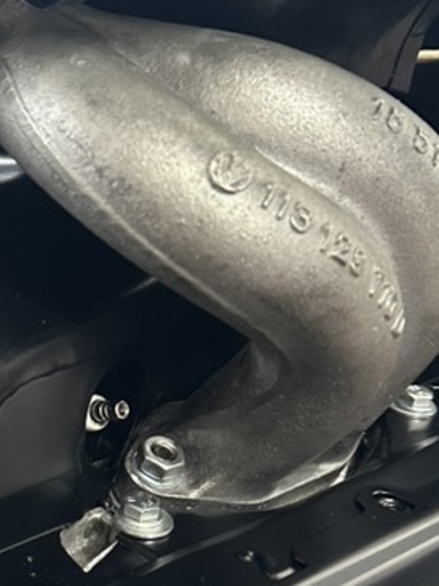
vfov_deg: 28.8
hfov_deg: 20.7
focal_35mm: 67
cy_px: 398
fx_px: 1134
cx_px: -65
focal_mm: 6.86
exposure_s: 1/50
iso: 250
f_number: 1.78
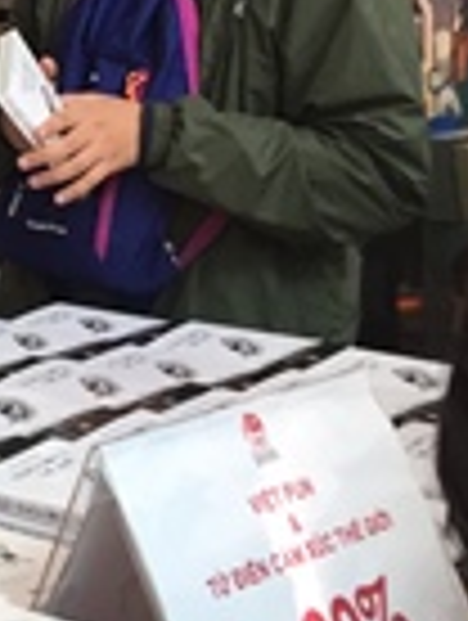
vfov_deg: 20.3
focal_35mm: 94
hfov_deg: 13.8
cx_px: -423
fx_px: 1689
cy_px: 18
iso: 32
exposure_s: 1/33
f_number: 2.2
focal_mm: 4.15
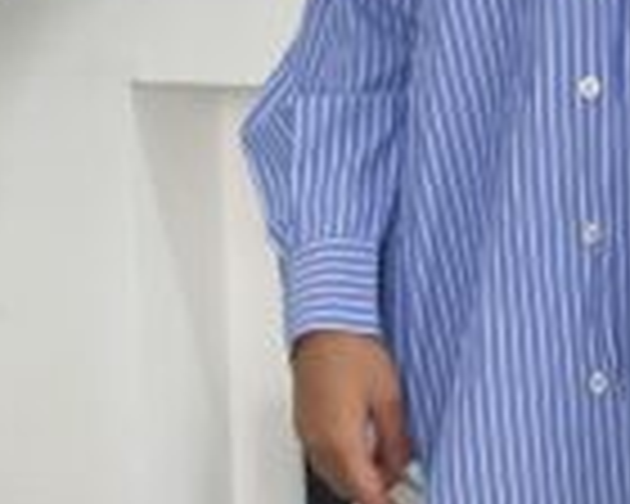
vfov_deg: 7.1
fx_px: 4046
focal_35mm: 217
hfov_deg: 8.9
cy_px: -158
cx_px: 630
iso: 32
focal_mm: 6
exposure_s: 1/122
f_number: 2
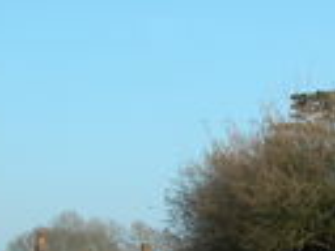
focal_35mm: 109
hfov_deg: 17.9
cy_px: 180
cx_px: 277
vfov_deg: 13.5
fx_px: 1055
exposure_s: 1/223
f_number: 5.6
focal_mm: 8.9
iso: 100
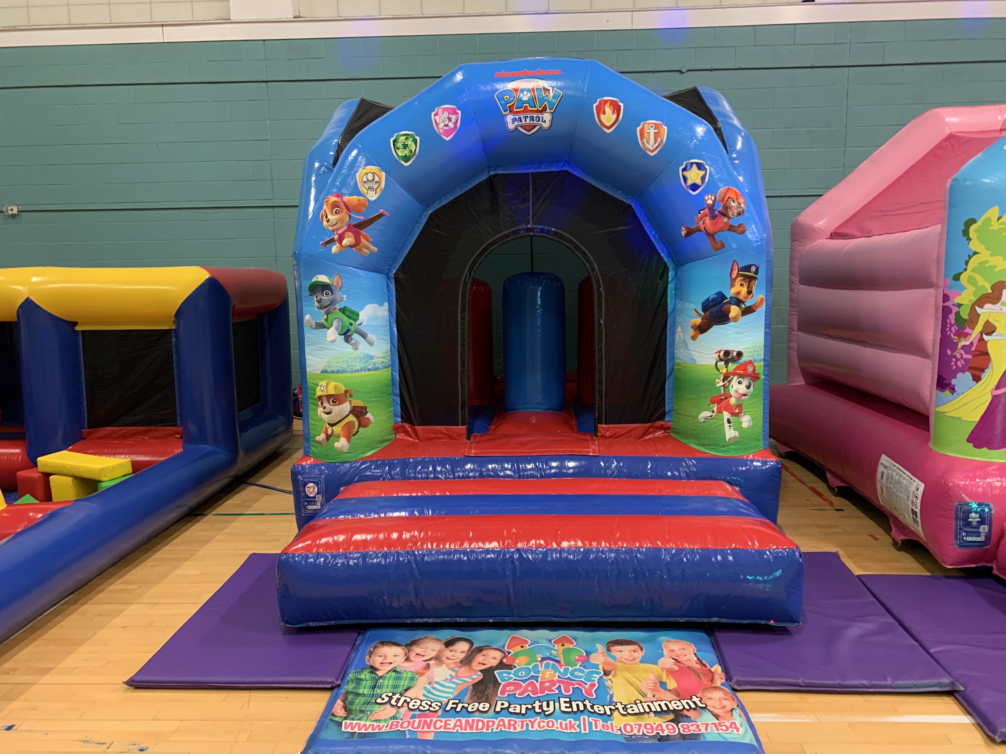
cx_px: 503
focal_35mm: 26
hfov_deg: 67.3
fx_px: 756
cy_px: 377
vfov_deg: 53.1
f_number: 1.8
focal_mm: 4.25
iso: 320
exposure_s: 1/50
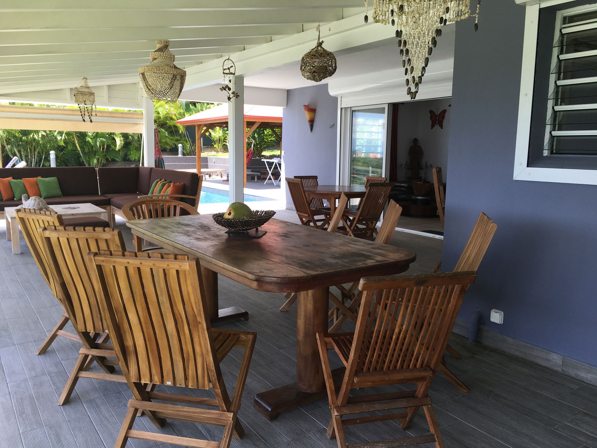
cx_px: 298
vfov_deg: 48.2
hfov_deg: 61.7
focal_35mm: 29
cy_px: 224
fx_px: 500
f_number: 2.2
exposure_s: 1/259
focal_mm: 4.15
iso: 25
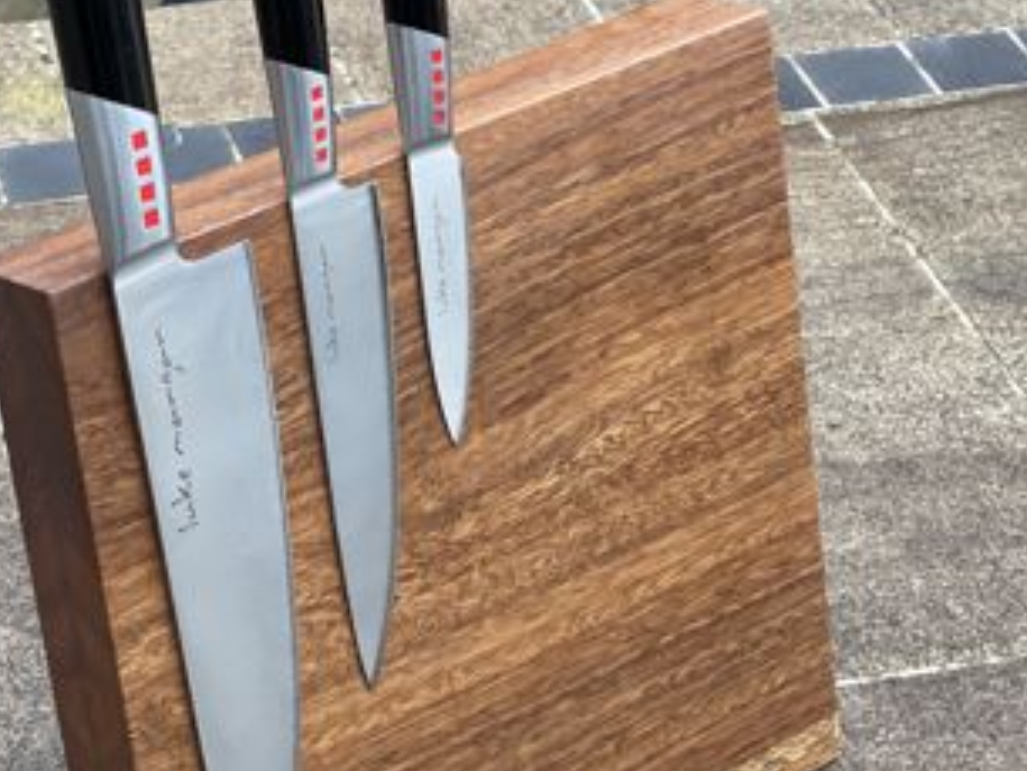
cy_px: 374
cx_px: 374
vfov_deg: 11.8
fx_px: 3740
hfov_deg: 15.6
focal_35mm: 126
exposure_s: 1/121
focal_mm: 7.5
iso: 160
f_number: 2.2
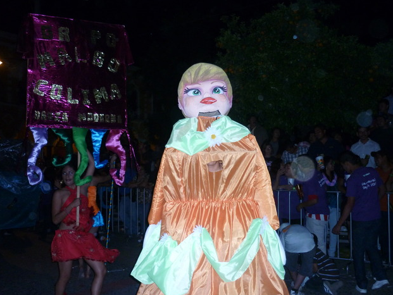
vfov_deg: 41.8
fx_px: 386
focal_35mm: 34
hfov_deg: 53.9
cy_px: 149
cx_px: 193
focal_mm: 5.5
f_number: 2.8
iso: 250
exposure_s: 1/125
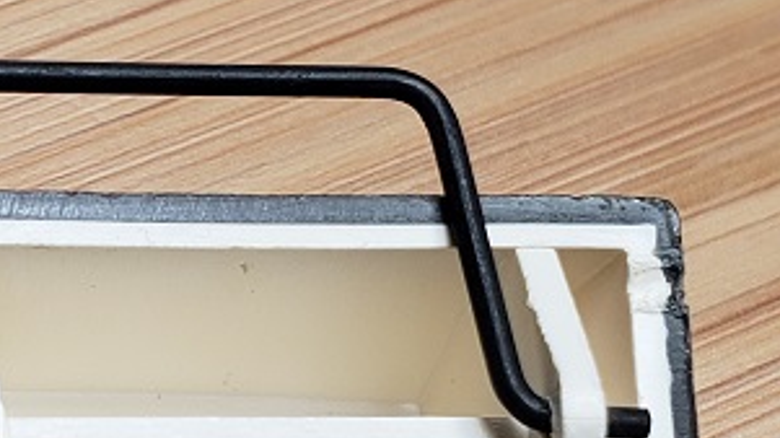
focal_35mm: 113
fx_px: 2336
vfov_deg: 10.7
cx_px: 140
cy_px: 381
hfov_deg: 18.8
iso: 50
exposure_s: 1/50
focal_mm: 4.3
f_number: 2.4
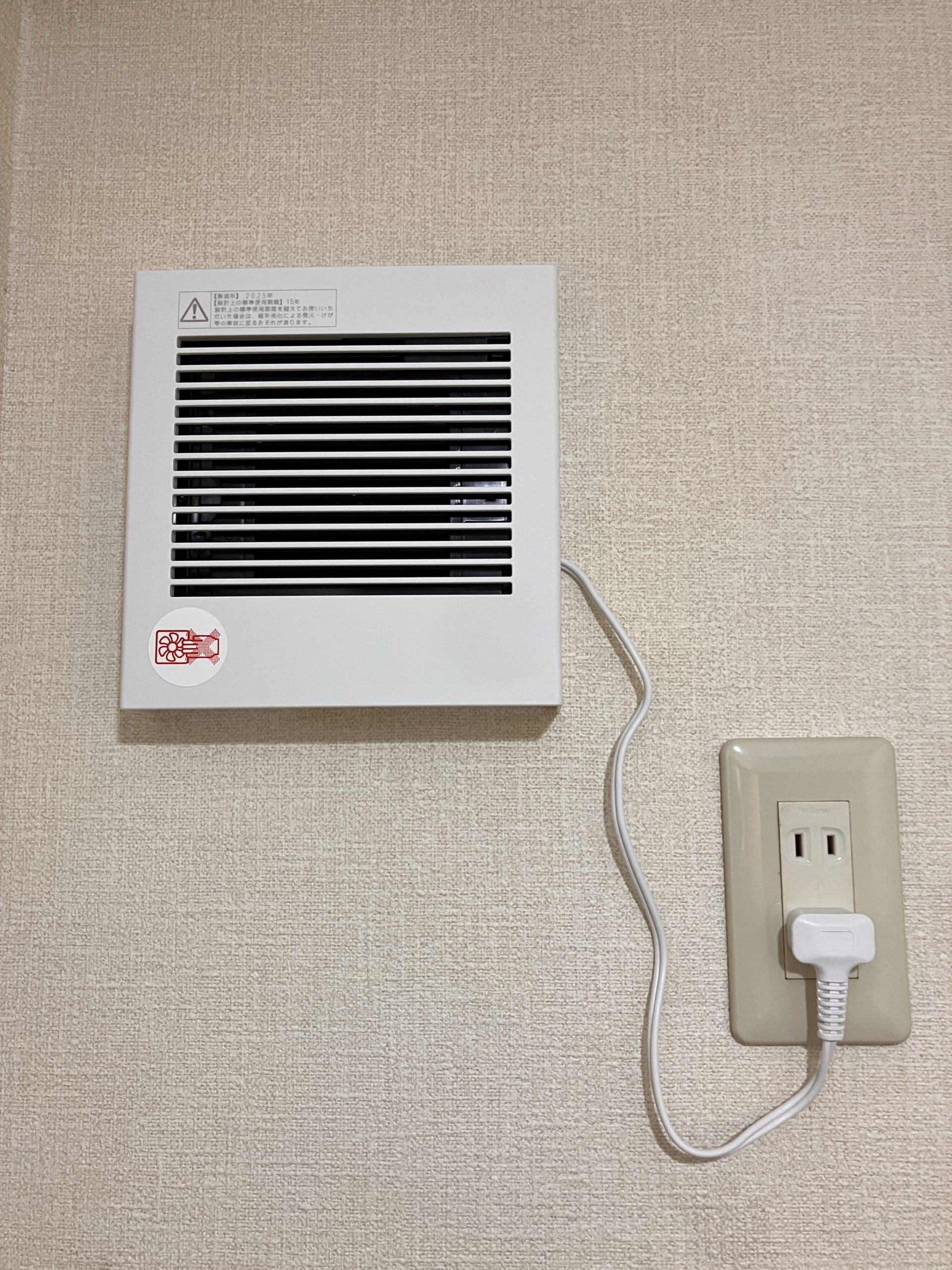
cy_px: 635
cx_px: 476
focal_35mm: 28
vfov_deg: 63.4
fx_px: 1027
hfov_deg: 49.7
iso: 100
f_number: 1.8
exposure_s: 1/50
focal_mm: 3.99
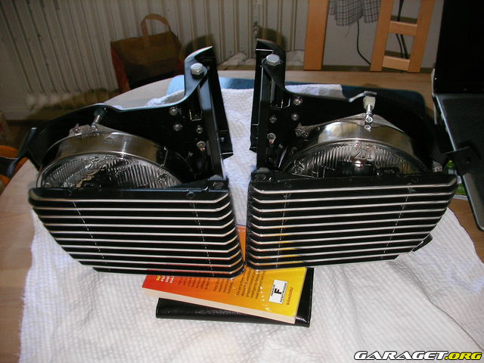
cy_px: 182
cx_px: 242
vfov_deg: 37.7
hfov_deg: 49.0
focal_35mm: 38
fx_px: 531
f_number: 3.5
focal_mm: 6.3
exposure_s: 1/40
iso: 100
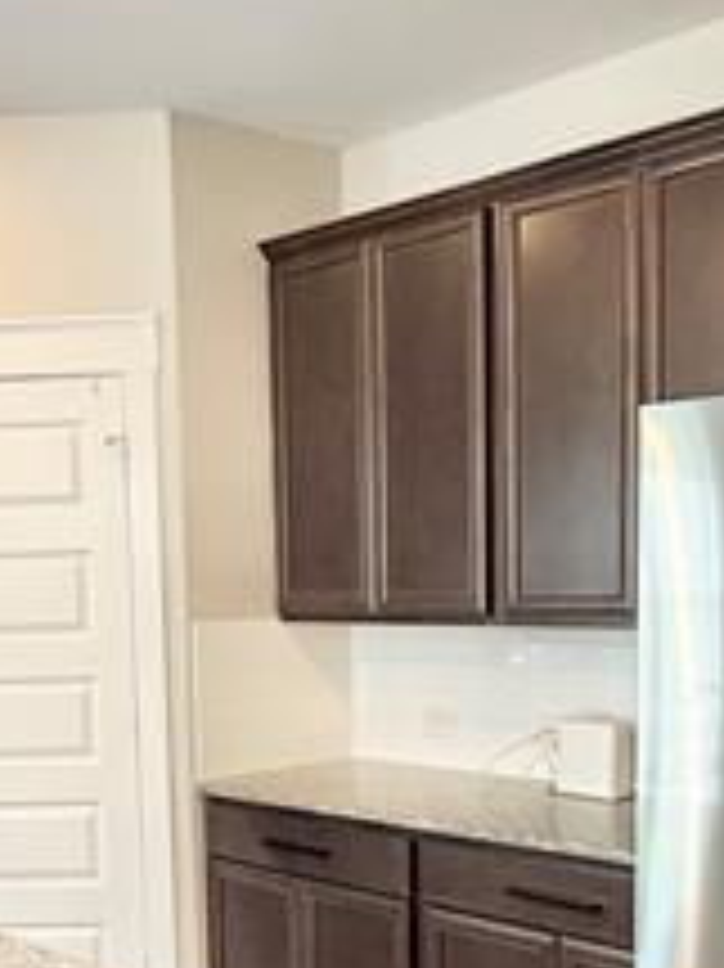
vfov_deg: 37.2
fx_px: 1396
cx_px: 243
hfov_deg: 28.9
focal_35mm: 50
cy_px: 734
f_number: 2.2
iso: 250
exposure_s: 1/60
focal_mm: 2.22
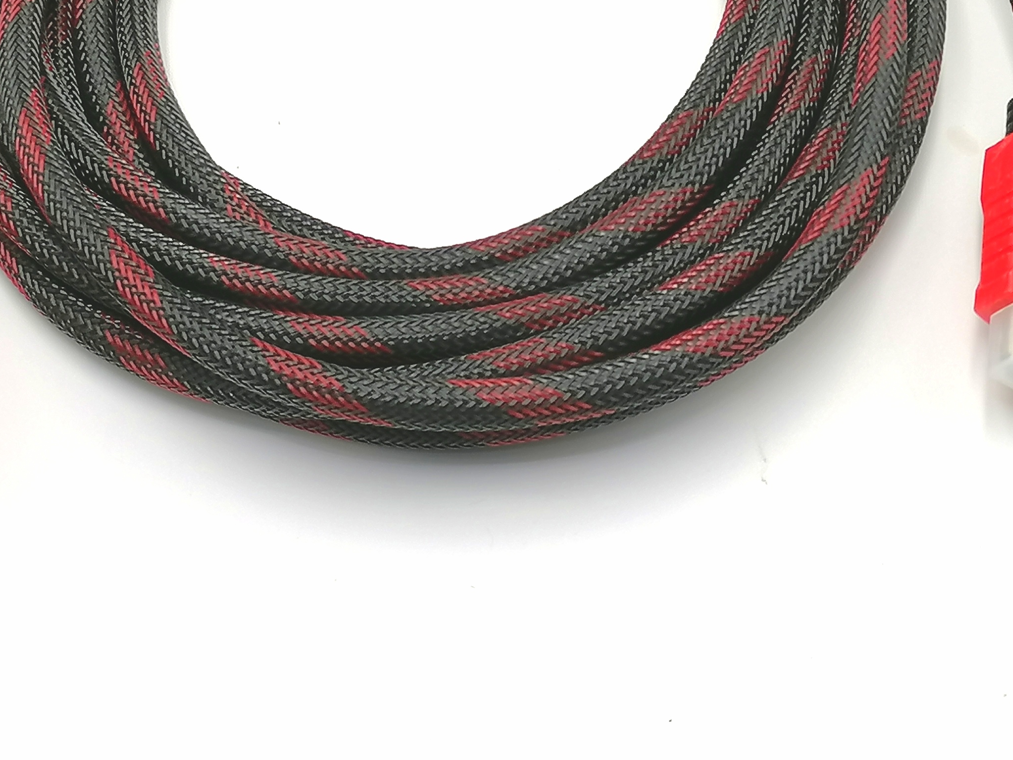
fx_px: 2575
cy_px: 75
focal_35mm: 88
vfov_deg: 16.6
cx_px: 455
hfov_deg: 22.2
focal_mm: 5.3
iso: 50
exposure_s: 1/104
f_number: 1.8
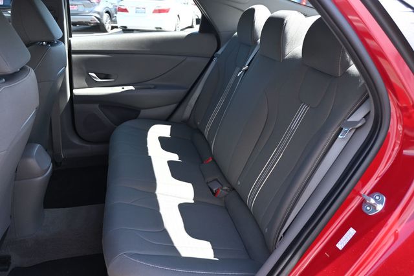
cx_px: 207
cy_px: 138
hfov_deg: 63.2
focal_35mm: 29
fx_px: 336
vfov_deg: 44.6
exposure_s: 1/200
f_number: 3.8
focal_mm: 19.5
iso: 400
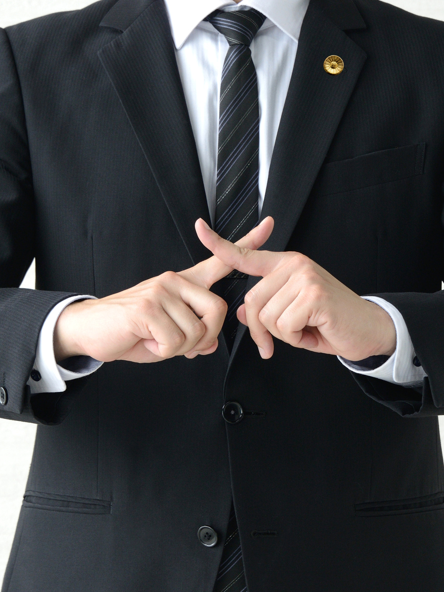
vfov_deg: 9.5
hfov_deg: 7.1
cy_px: 292
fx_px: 3573
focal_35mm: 209
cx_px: 226
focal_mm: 135
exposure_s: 1/50
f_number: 9
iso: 640
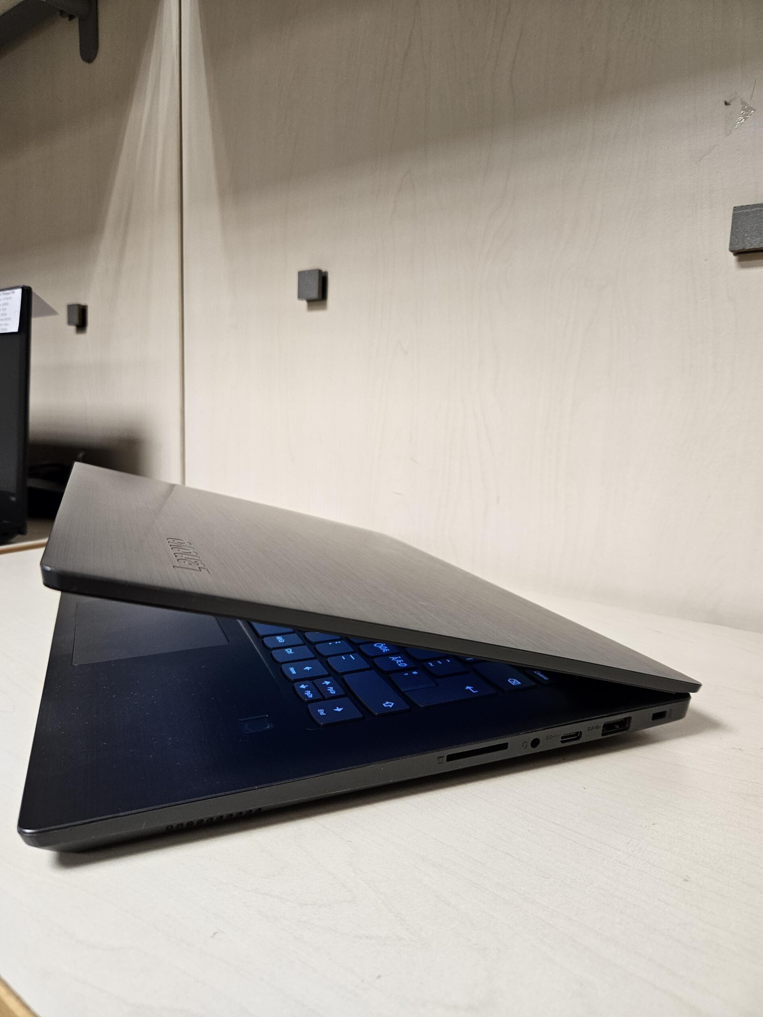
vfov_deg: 73.9
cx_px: 382
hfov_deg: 58.9
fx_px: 676
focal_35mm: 23
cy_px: 508
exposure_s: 1/100
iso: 200
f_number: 1.8
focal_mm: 5.4
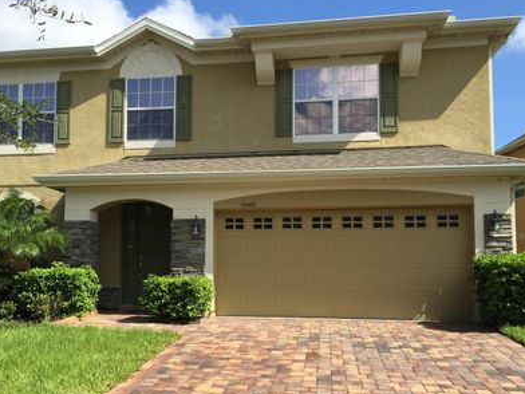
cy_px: 235
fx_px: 561
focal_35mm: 37
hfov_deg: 49.9
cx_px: 221
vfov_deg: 38.5
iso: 32
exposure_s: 1/1522
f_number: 2.2
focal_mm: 4.15
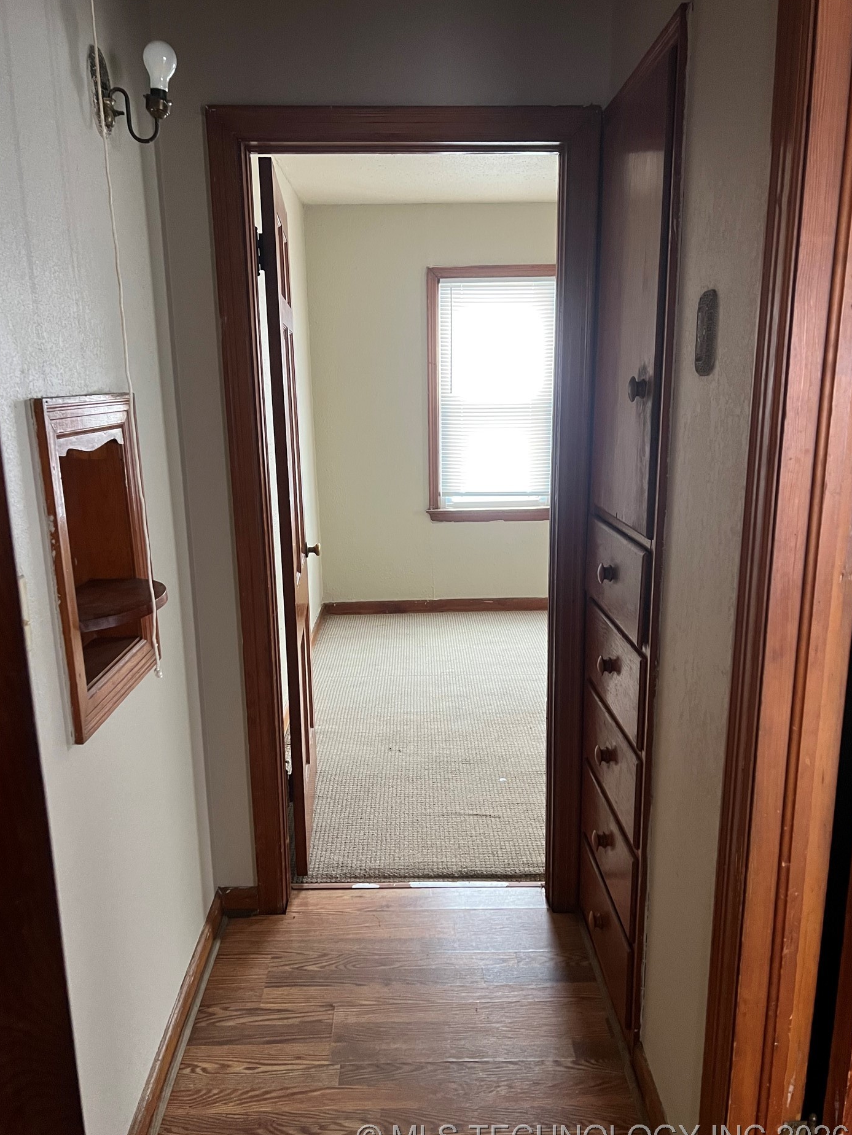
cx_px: 415
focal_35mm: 27
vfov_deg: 65.3
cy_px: 583
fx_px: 886
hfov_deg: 51.4
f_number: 1.5
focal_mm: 5.7
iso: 500
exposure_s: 1/60
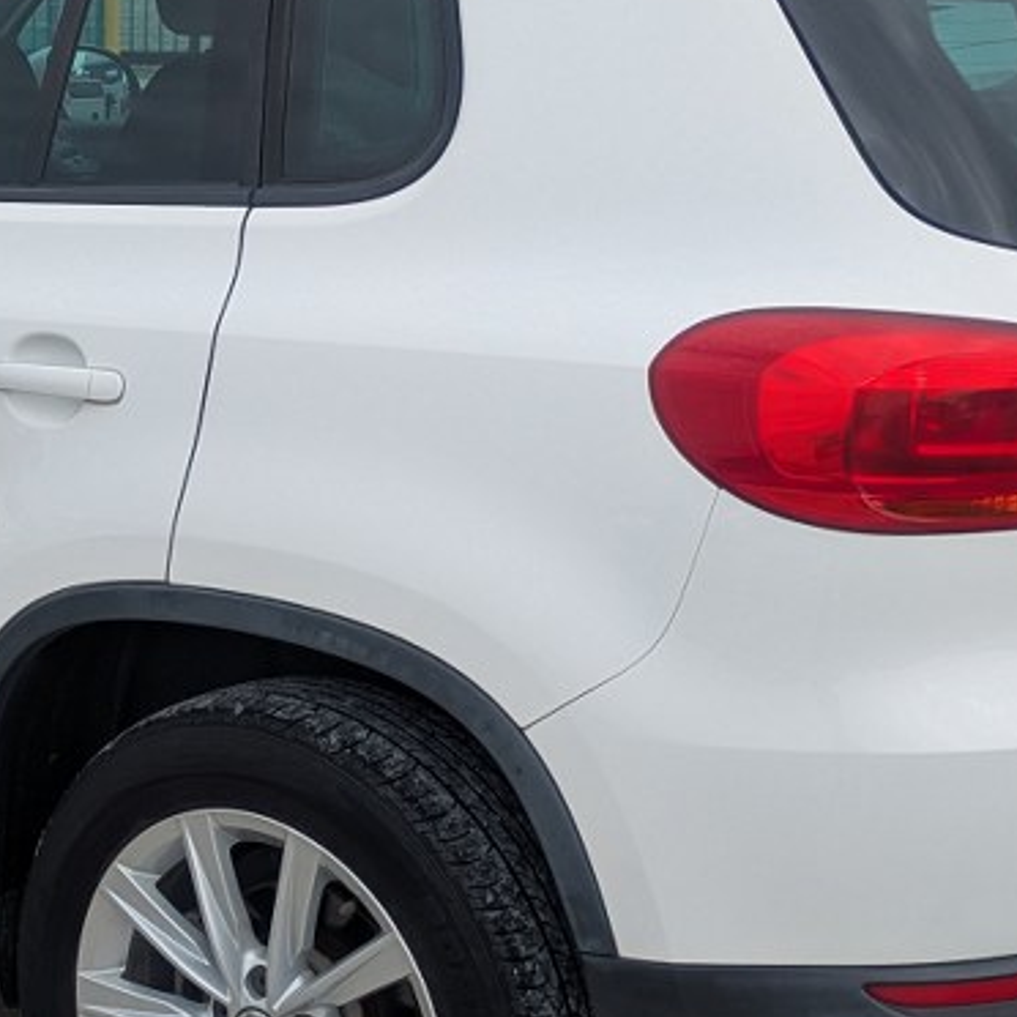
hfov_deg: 22.3
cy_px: 396
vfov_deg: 22.7
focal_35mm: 76
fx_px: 2526
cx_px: 138
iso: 65
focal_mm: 5.43
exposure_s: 1/2155
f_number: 1.89
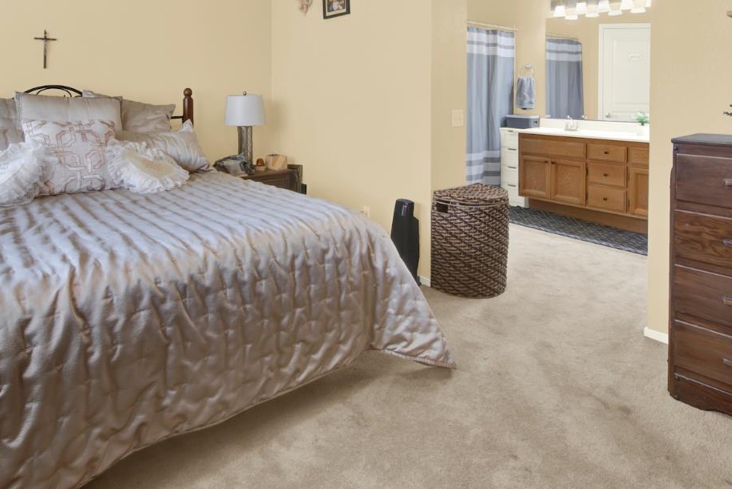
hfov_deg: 75.8
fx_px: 468
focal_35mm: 23
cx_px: 324
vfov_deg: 51.5
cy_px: 93
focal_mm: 14
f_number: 14
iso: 100
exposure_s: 1/5
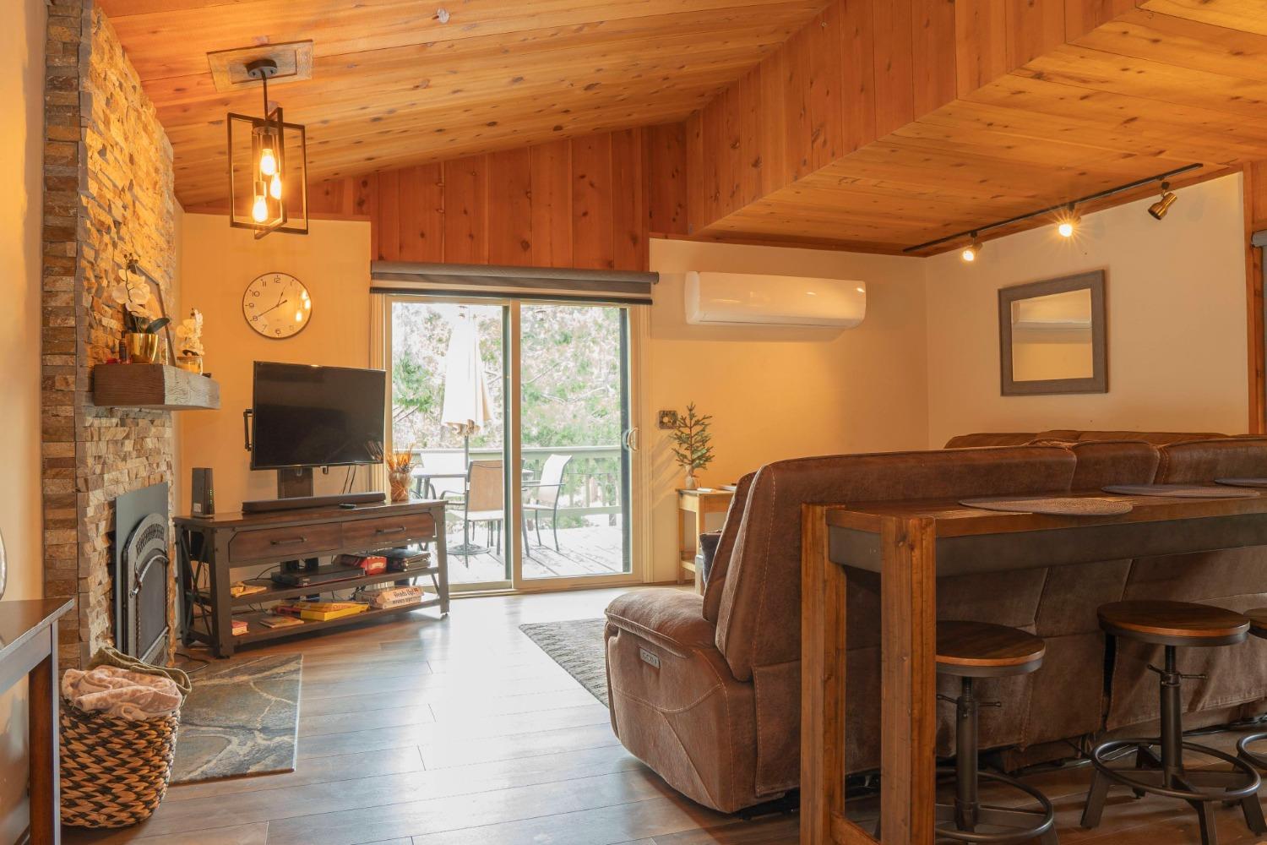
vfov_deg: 53.1
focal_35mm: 24
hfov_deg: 73.7
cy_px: 422
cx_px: 634
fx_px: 845
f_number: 8
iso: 100
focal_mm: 16
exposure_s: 2
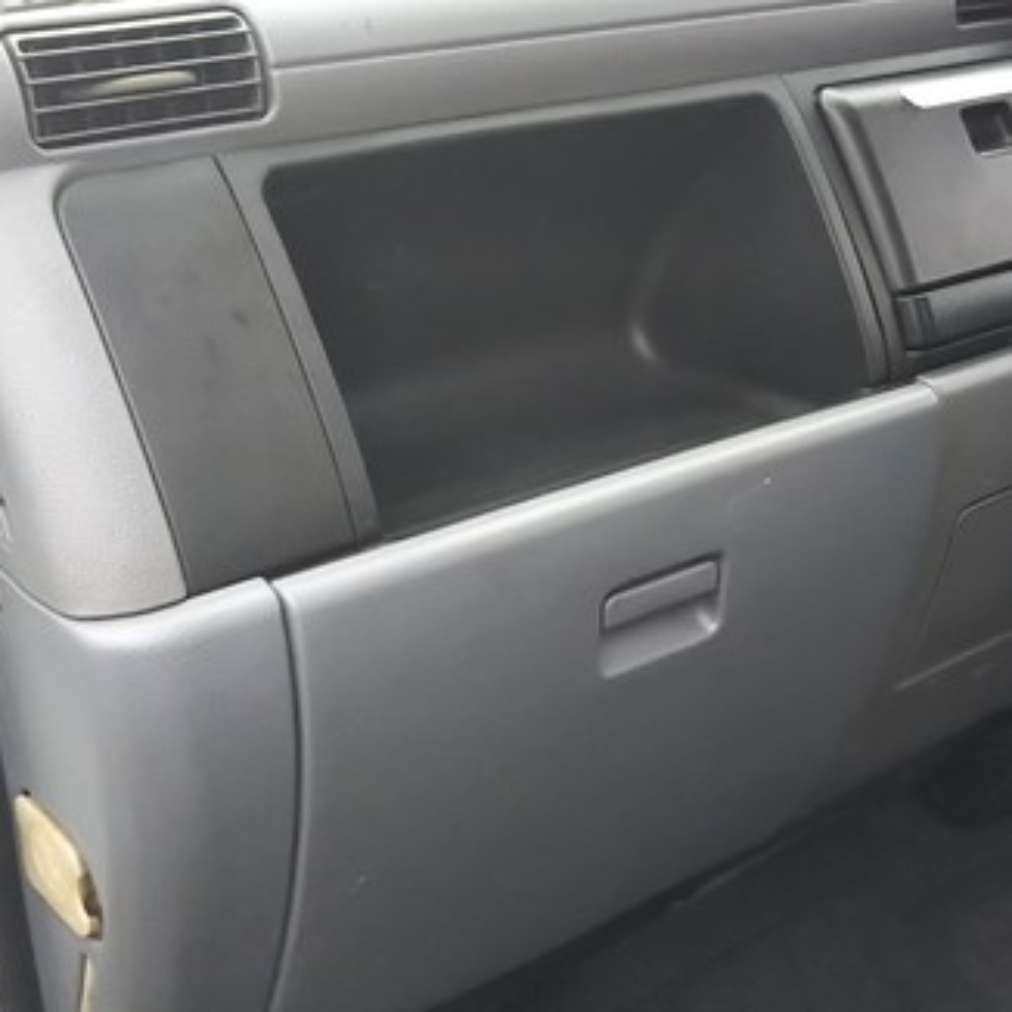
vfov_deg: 32.8
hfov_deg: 32.6
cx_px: 658
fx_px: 1720
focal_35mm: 52
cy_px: 512
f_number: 2.2
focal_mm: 4
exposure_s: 1/30
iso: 100
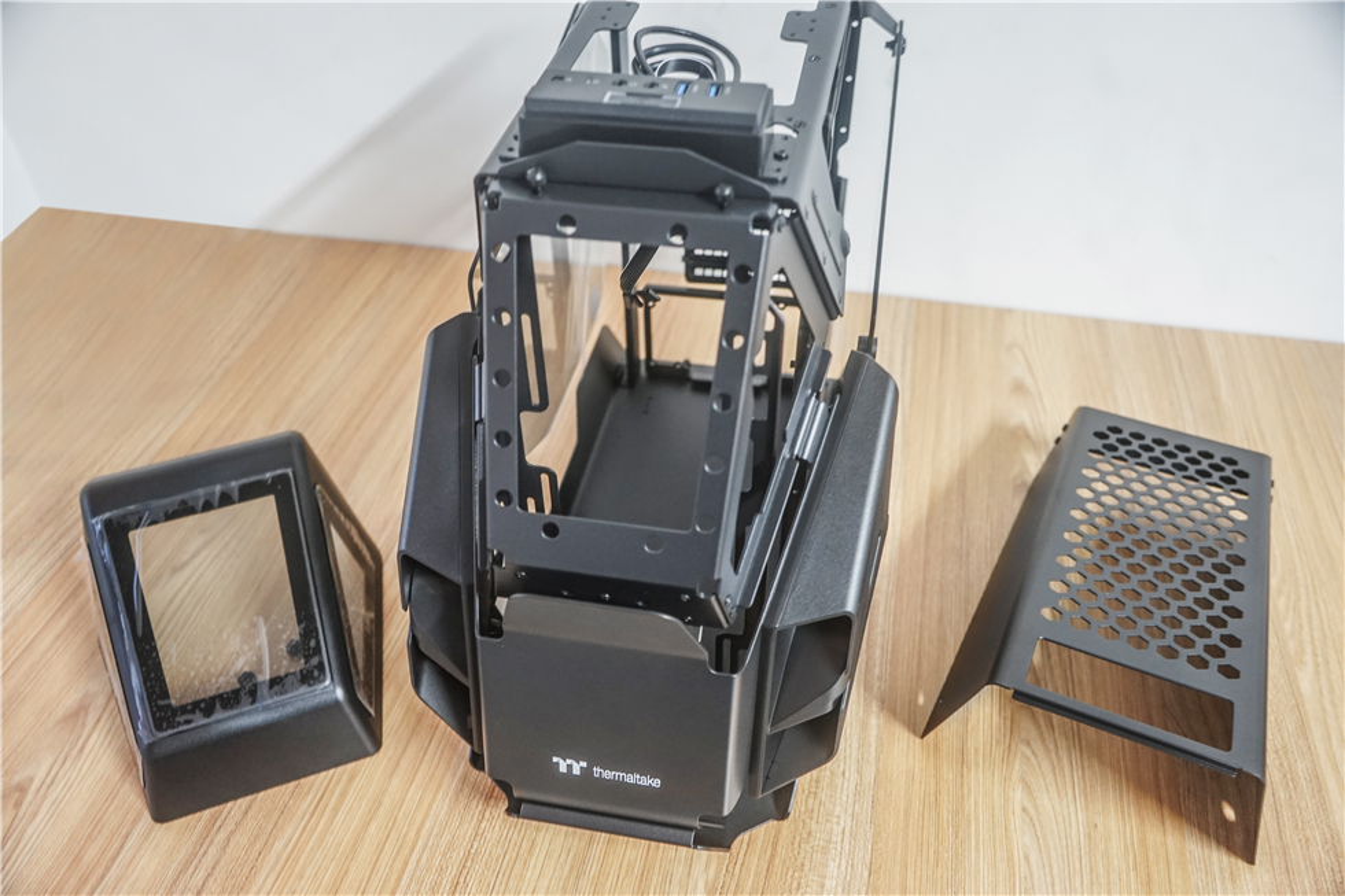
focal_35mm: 29
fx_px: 1083
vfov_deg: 44.9
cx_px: 672
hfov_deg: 63.7
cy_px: 448
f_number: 3.5
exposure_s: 1/8
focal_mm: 29
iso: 640
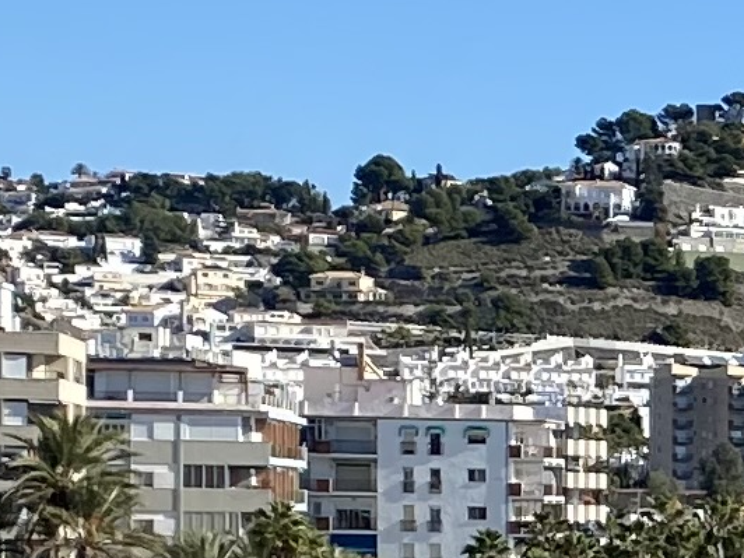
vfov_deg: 7.4
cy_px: 786
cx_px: 1256
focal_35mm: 197
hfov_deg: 9.6
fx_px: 4234
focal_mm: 4.25
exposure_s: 1/2817
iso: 32
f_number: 1.8
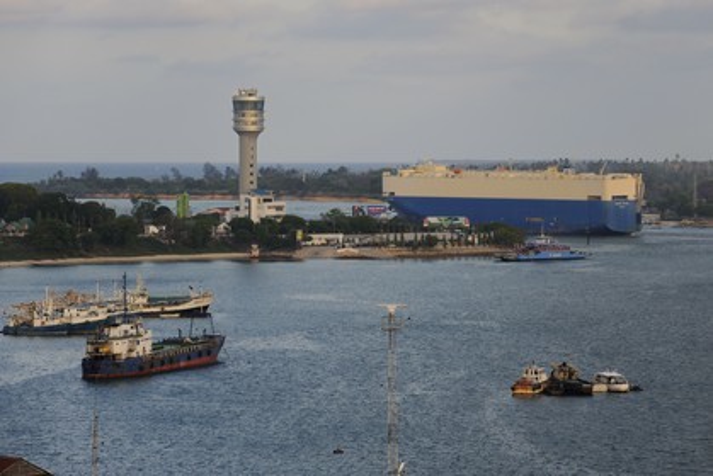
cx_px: 356
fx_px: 2973
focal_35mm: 150
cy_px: 238
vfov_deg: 9.2
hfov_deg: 13.7
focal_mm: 150
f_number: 5.6
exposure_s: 1/320
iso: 400
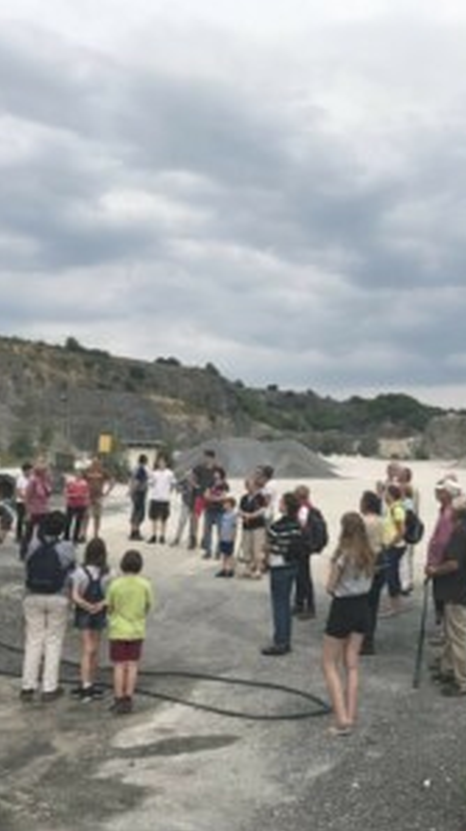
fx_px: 903
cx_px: 346
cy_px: 416
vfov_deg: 49.4
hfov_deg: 28.5
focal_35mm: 41
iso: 20
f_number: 1.8
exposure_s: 1/1953
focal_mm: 3.99
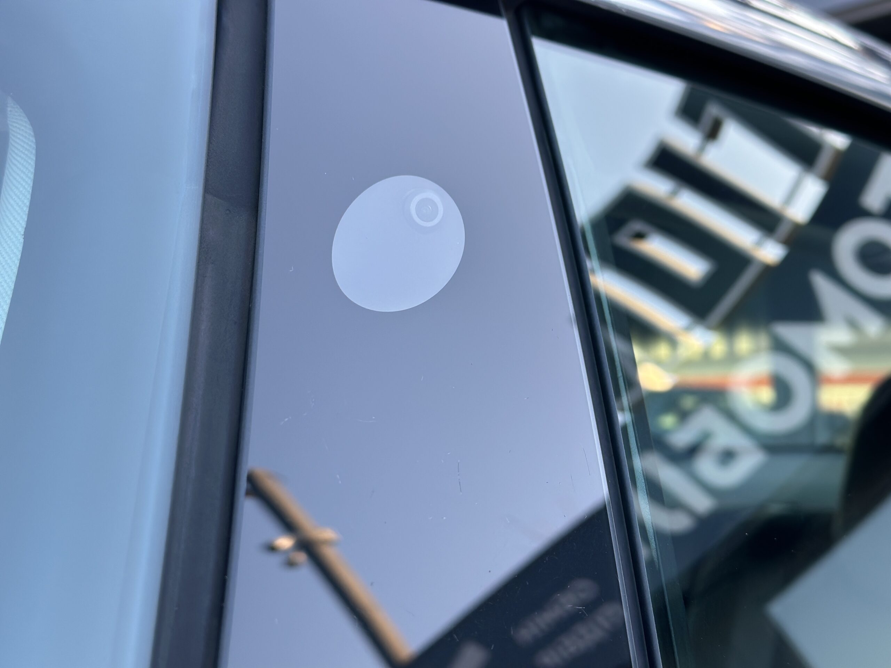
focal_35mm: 48
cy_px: 334
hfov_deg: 39.7
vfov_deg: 30.3
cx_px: 446
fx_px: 1235
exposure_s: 1/267
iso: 80
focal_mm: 6.86
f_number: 1.78
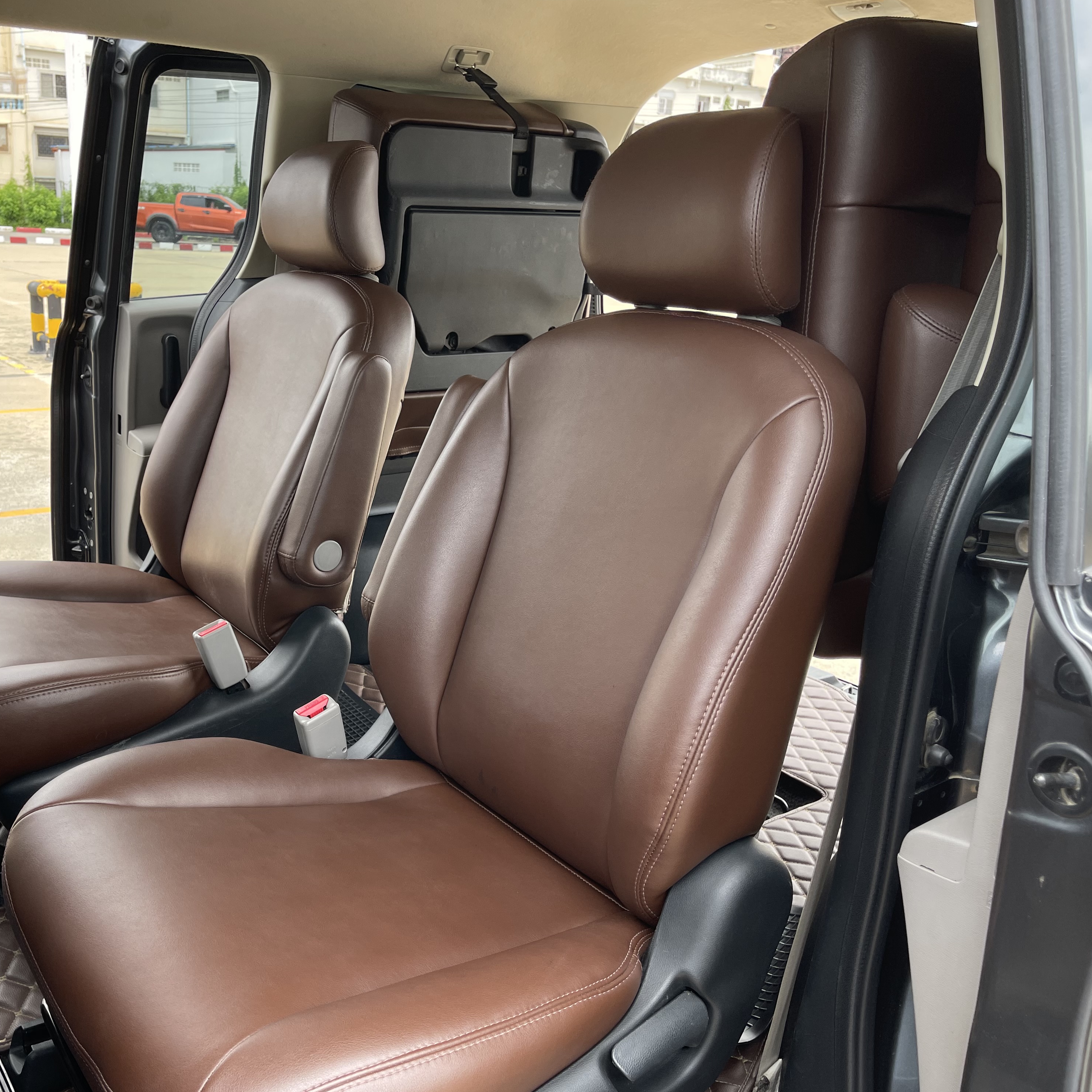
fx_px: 1071
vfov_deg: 54.0
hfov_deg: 53.3
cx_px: 389
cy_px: 539
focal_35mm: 30
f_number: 1.6
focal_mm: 5.1
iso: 32
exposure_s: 1/395
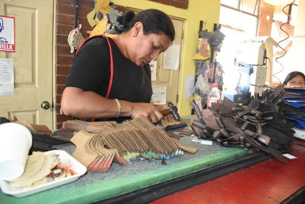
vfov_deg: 48.0
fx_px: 229
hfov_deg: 67.4
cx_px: 152
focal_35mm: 27
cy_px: 102
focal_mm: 18
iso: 4000
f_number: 4.5
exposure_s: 1/250
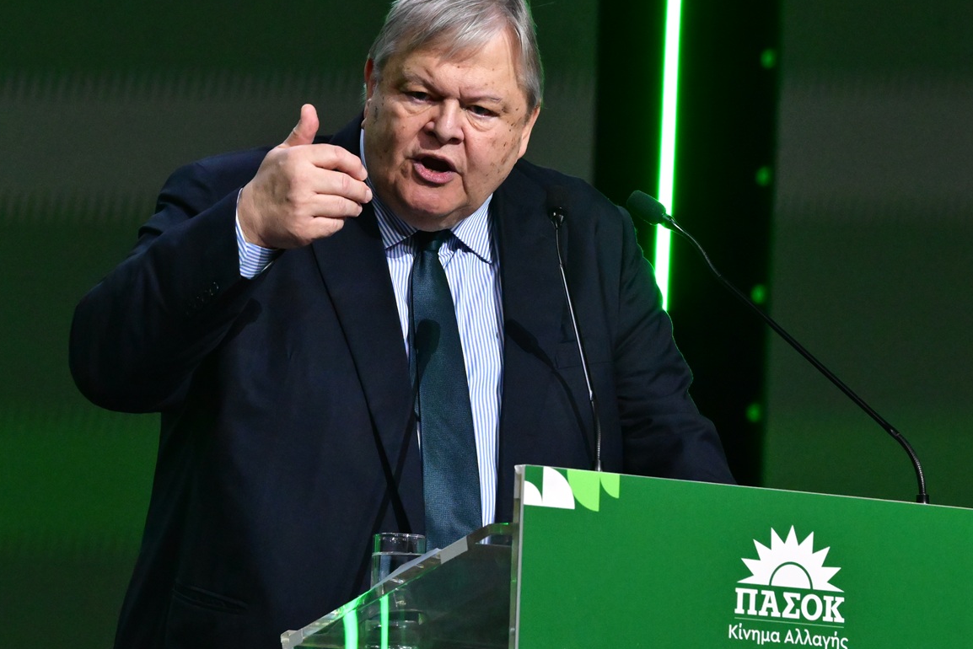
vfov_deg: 4.5
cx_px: 553
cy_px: 286
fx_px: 8299
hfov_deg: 6.7
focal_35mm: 307
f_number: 6.3
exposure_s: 1/400
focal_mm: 170
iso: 8000
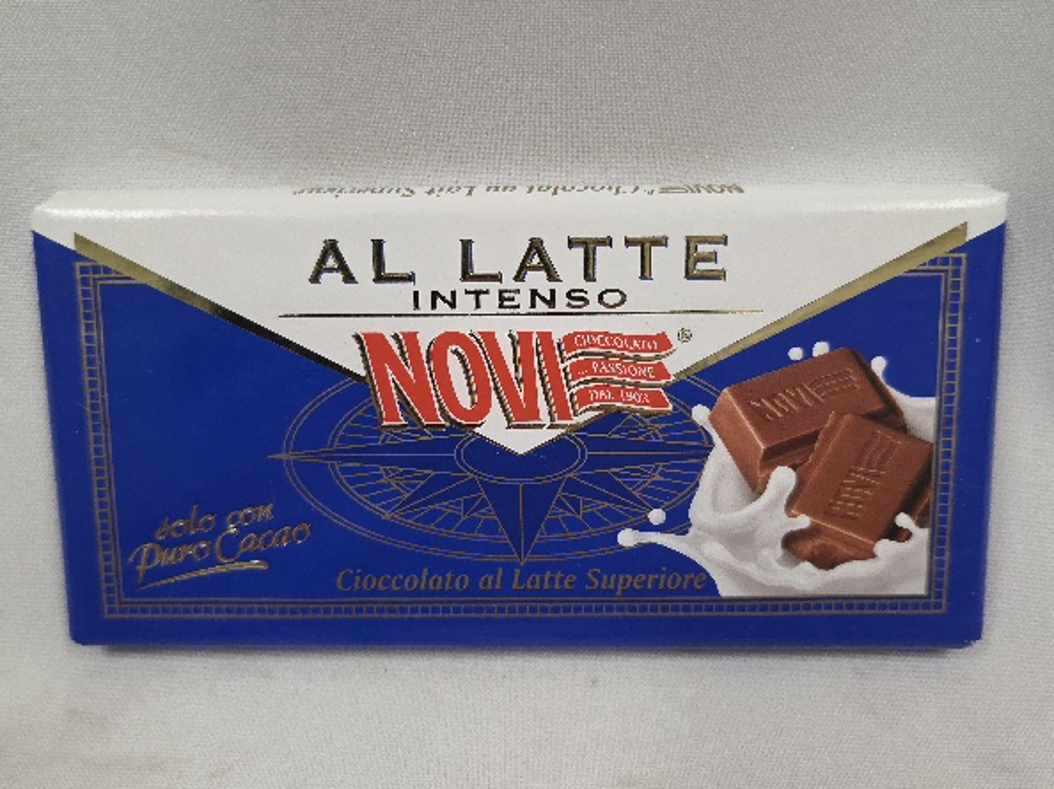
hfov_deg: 58.4
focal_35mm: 31
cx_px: 523
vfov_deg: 45.4
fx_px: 944
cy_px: 395
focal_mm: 6.3
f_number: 1.7
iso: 400
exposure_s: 1/101
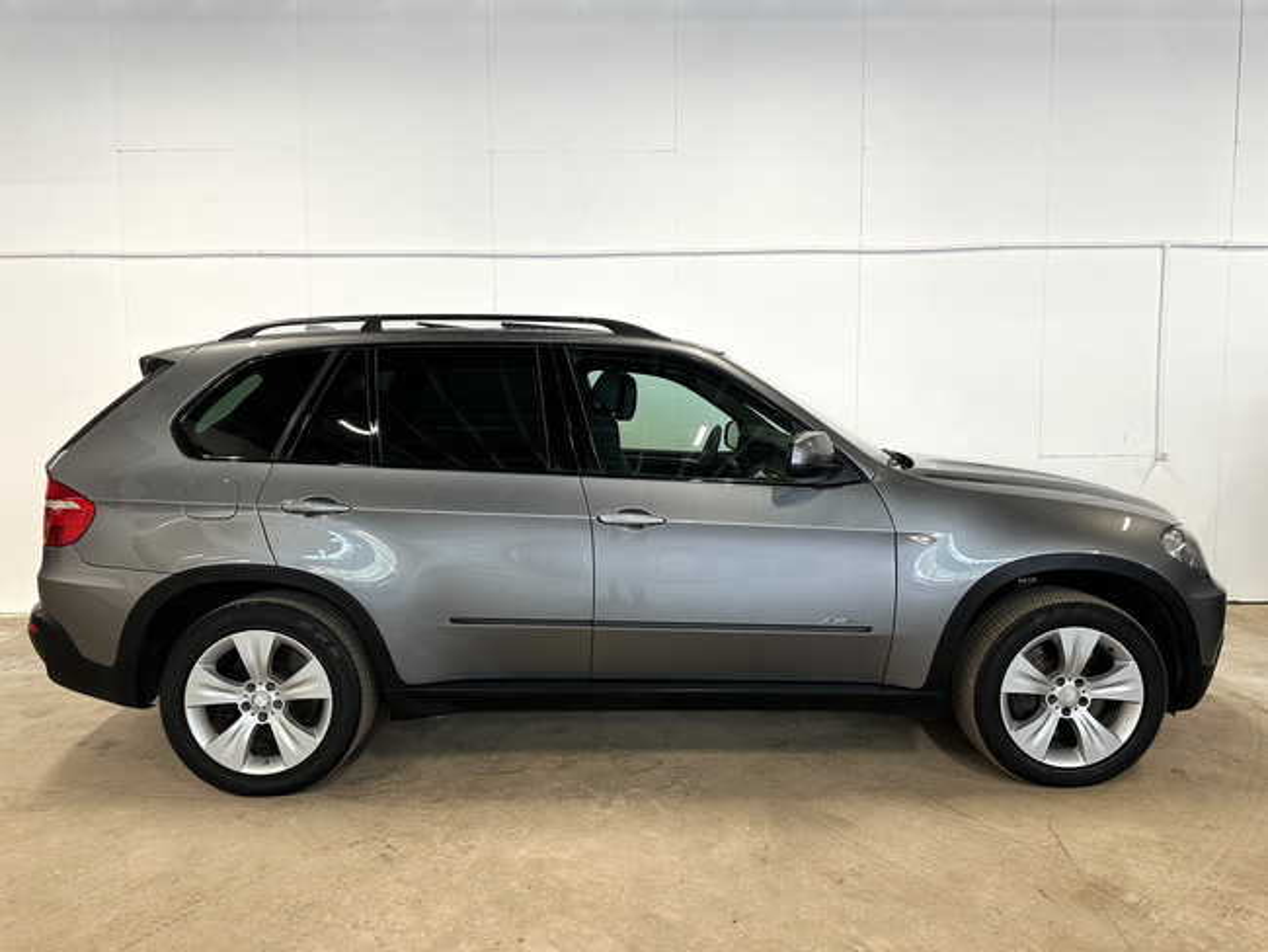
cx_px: 634
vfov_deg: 56.8
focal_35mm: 24
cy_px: 476
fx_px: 879
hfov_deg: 71.6
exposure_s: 1/100
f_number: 1.8
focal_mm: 6.86
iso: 200
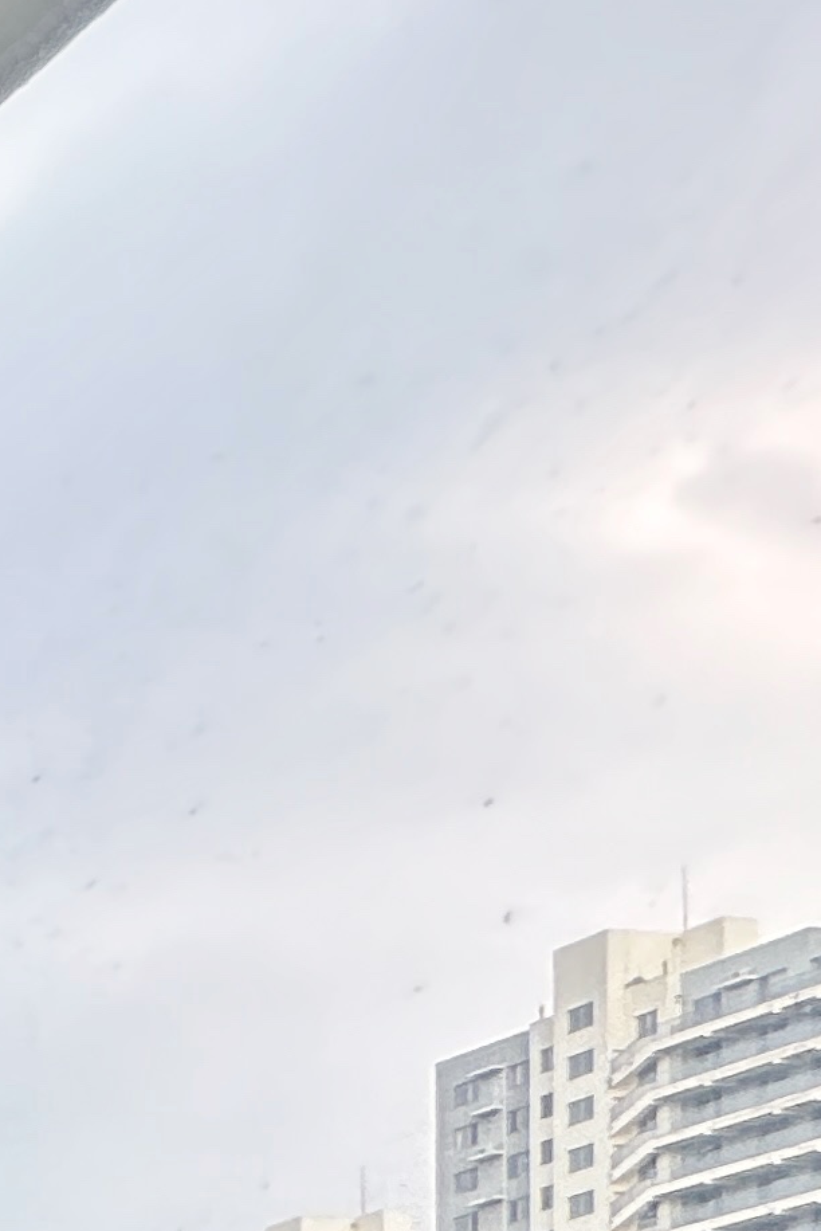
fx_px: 2188
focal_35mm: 64
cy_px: 1938
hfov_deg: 10.6
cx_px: -1819
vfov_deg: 23.6
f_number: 2.2
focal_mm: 2.22
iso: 40
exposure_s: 1/145
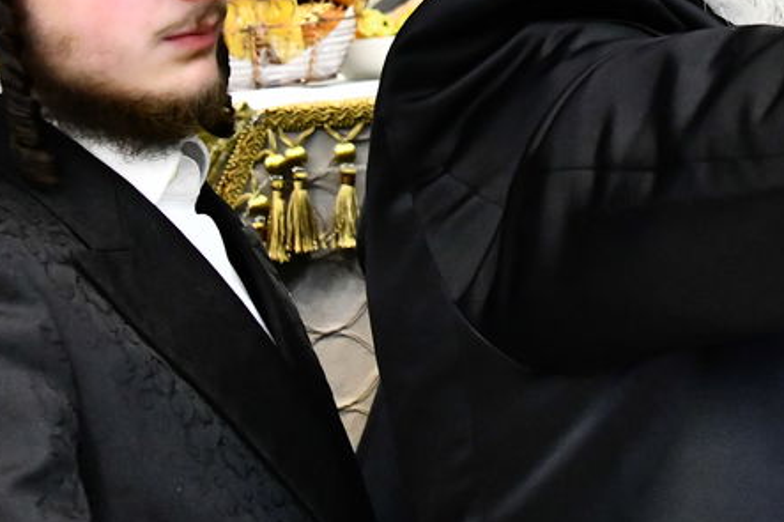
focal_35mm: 139
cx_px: 1000
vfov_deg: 9.7
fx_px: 3026
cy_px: -102
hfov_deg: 14.2
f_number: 5.6
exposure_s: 1/100
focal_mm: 44
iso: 4000
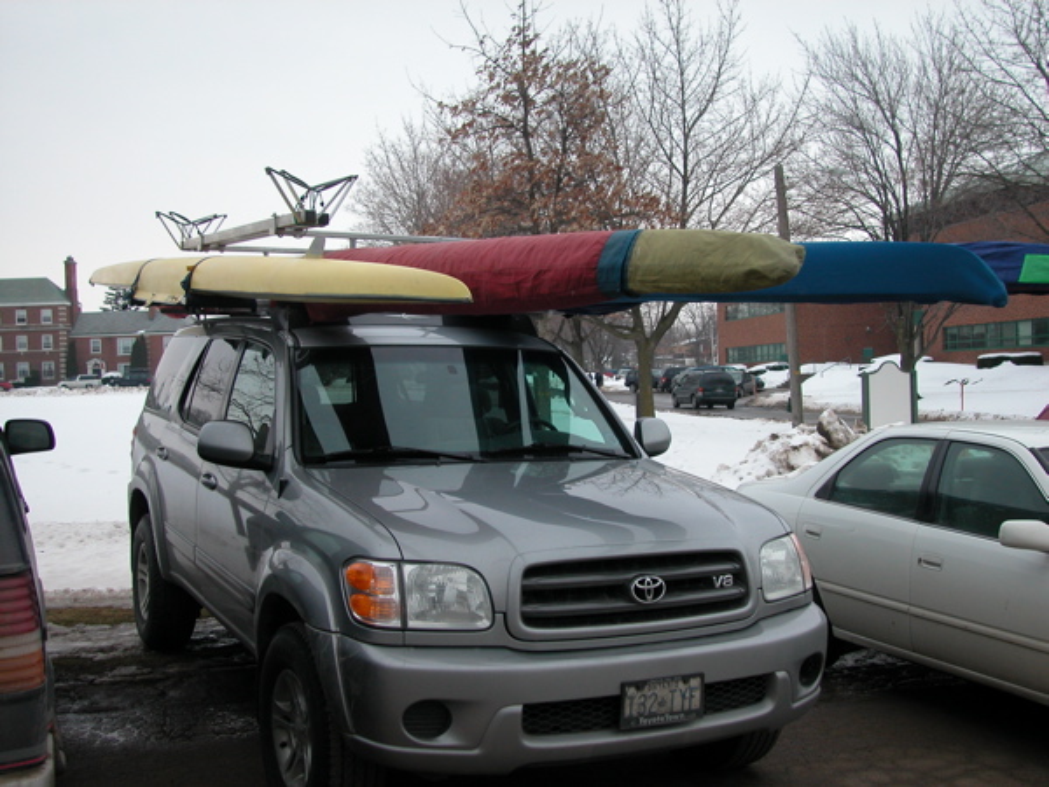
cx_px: 524
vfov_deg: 35.1
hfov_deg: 45.8
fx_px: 1242
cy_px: 394
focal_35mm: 41
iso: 100
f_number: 3.6
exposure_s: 1/331
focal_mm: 10.5
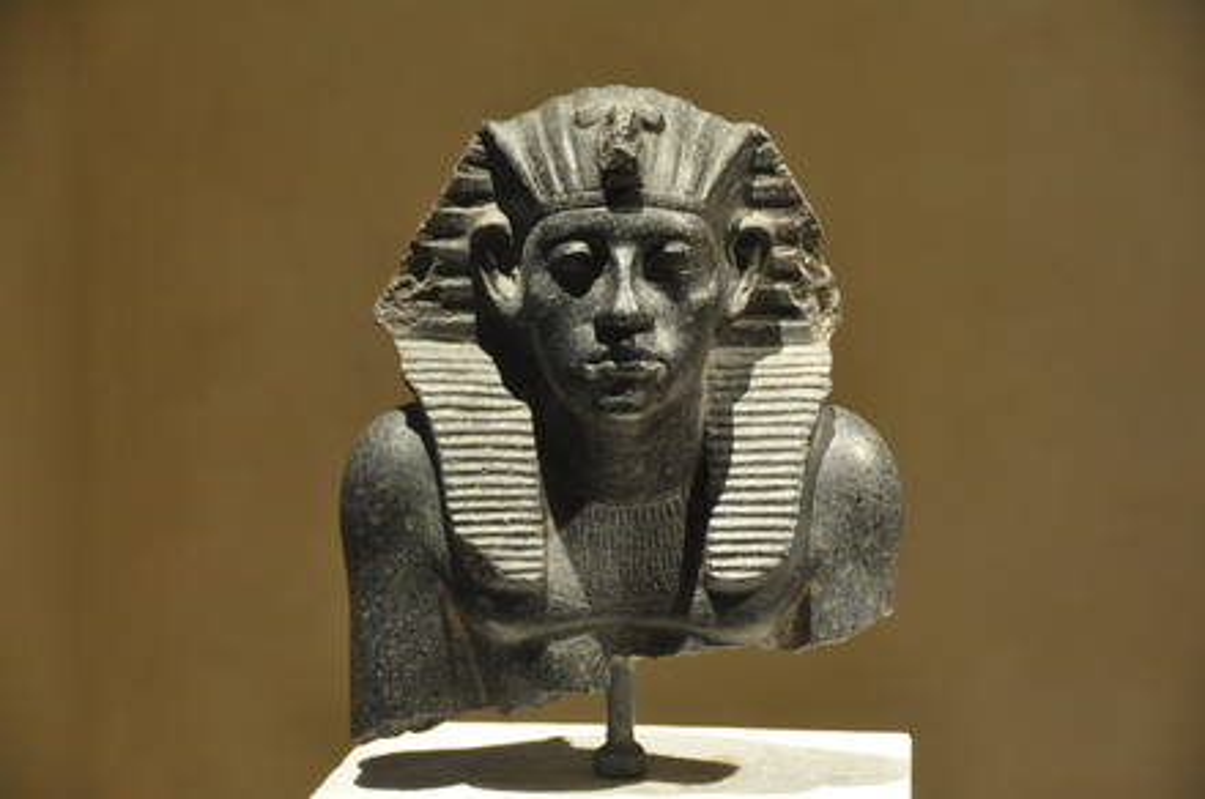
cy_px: 400
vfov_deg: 12.1
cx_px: 602
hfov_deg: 18.2
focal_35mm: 112
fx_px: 3760
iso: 1000
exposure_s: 1/30
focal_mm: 75
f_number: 5
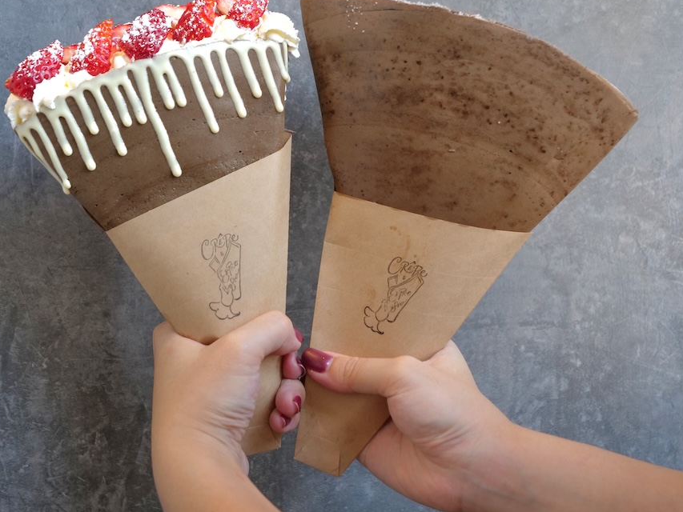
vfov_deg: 21.6
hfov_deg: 28.5
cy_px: 213
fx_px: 1342
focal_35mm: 68
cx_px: 311
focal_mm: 29
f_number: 3.7
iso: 500
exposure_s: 1/60.2
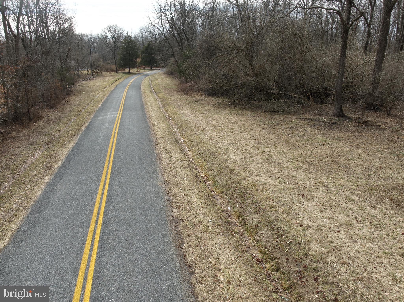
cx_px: 202
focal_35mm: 24
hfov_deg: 71.6
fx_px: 280
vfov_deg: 56.8
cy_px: 151
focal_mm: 12.29
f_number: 8
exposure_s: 1/120
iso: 100
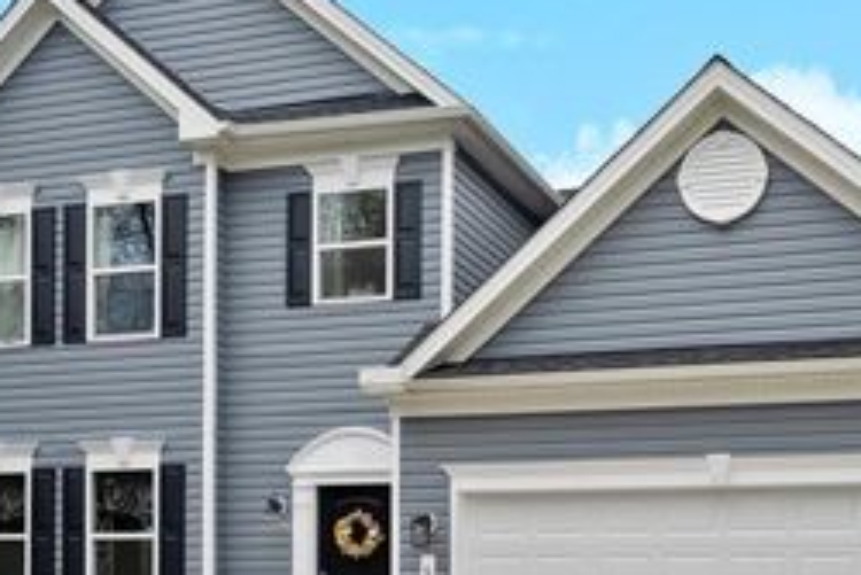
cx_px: 544
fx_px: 1149
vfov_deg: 28.1
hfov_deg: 40.8
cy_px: 339
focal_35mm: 48
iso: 250
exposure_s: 1/125
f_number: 7.1
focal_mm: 24
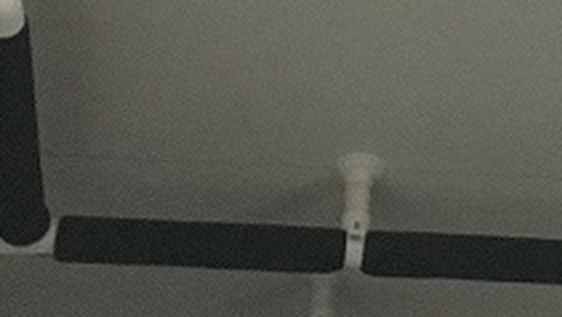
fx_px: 2252
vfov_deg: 7.8
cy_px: -272
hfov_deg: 13.8
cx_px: 690
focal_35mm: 151
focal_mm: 4.15
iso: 250
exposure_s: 1/15
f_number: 2.2
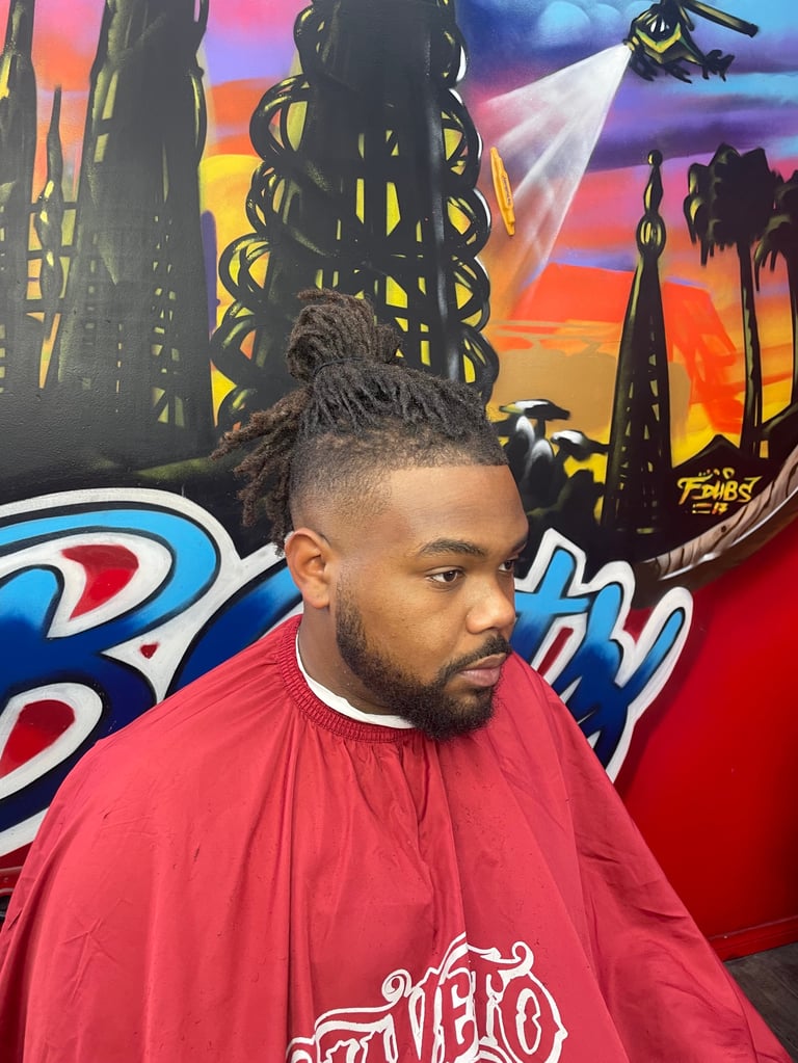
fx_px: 799
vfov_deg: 67.3
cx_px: 399
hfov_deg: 53.1
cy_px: 532
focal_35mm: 26
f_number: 1.6
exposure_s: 1/60
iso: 80
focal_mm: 4.2
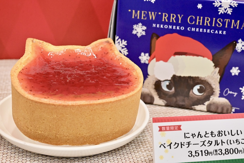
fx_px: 407
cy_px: 82
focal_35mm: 60
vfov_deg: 22.6
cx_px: 122
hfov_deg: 33.4
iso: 6400
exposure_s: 1/160
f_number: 10
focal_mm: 60
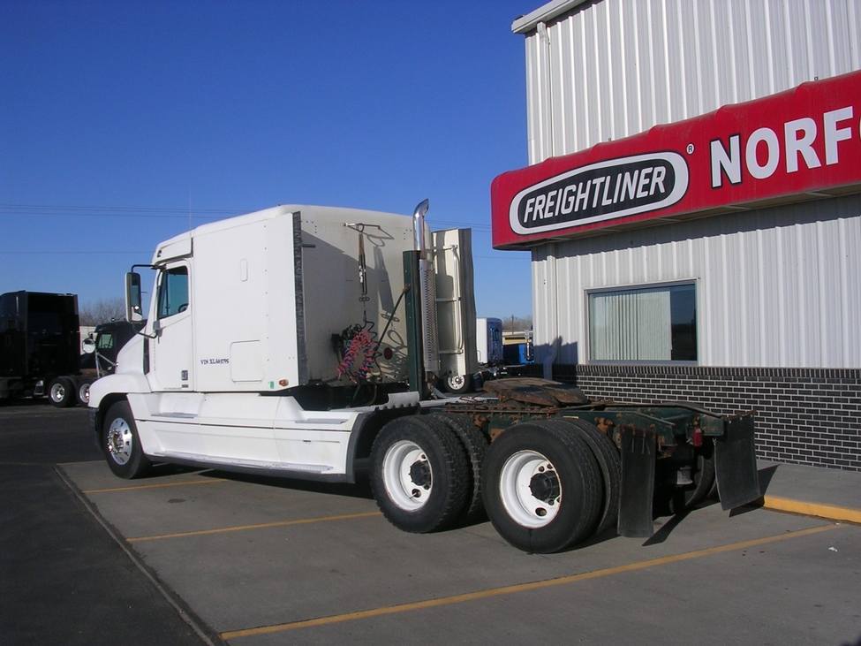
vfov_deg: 37.7
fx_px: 945
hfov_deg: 49.0
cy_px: 323
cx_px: 430
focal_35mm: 38
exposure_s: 1/657
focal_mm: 5.8
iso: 50
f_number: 5.6
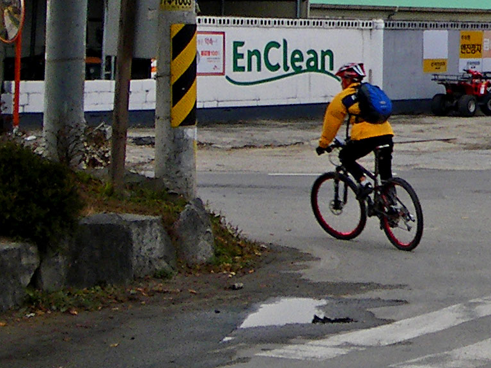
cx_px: 768
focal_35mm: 133
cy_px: -76
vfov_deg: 10.9
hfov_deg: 13.8
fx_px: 1886
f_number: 3.5
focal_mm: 5
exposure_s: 1/160
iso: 50
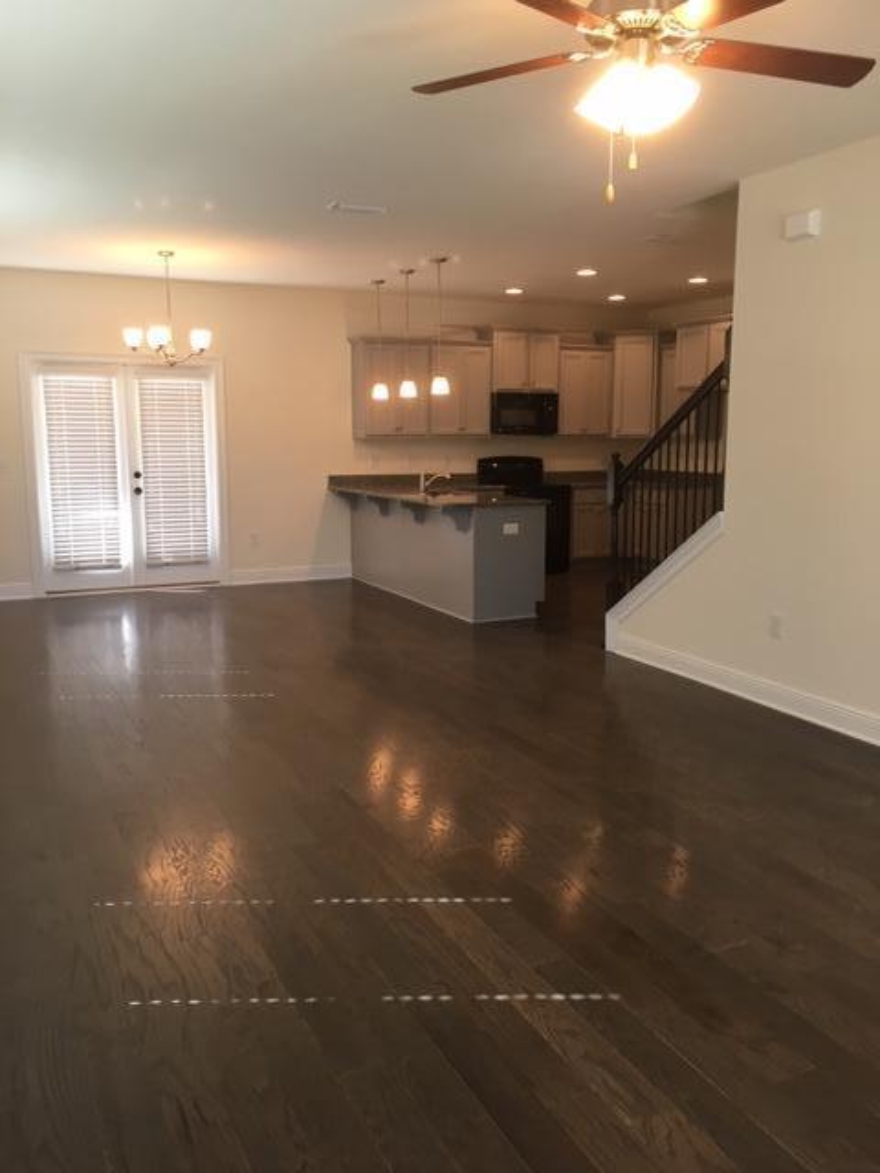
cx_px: 440
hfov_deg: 48.2
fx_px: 983
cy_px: 586
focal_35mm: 29
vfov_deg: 61.7
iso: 50
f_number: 2.2
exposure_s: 1/30
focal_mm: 4.15
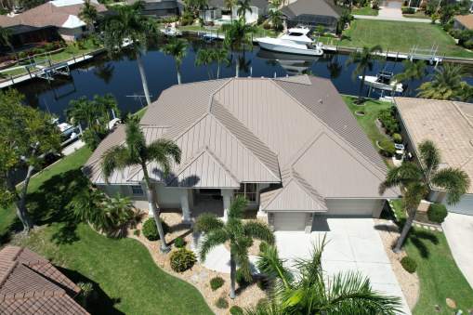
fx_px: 289
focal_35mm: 22
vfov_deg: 57.2
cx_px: 236
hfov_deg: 78.6
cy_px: 158
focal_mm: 8.38
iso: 100
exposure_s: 1/2500
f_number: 2.8
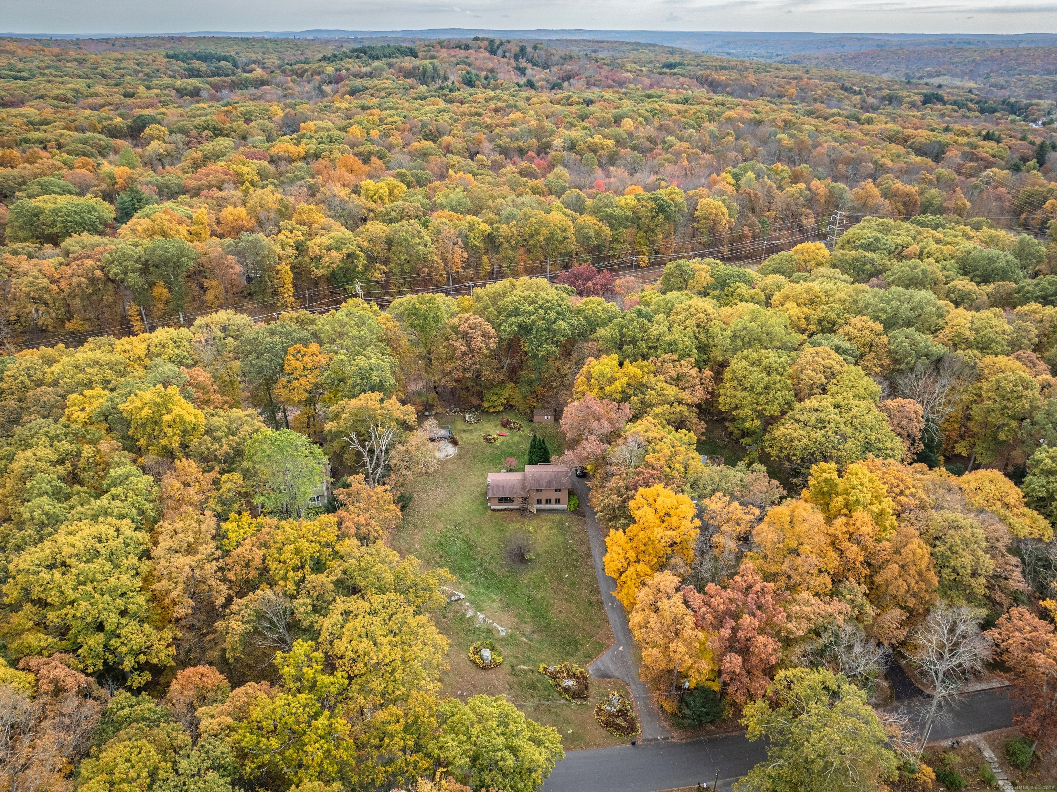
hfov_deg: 71.6
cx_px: 528
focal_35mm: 24
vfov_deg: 56.8
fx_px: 732
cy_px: 396
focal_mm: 12.29
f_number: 2.8
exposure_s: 1/4000
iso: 100
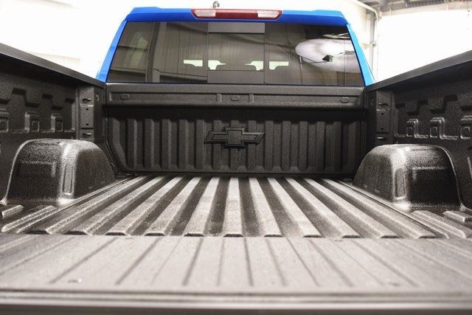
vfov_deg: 36.9
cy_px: 158
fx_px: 472
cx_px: 236
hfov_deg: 53.1
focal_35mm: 36
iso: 1600
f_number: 2.8
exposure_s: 1/50
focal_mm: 24
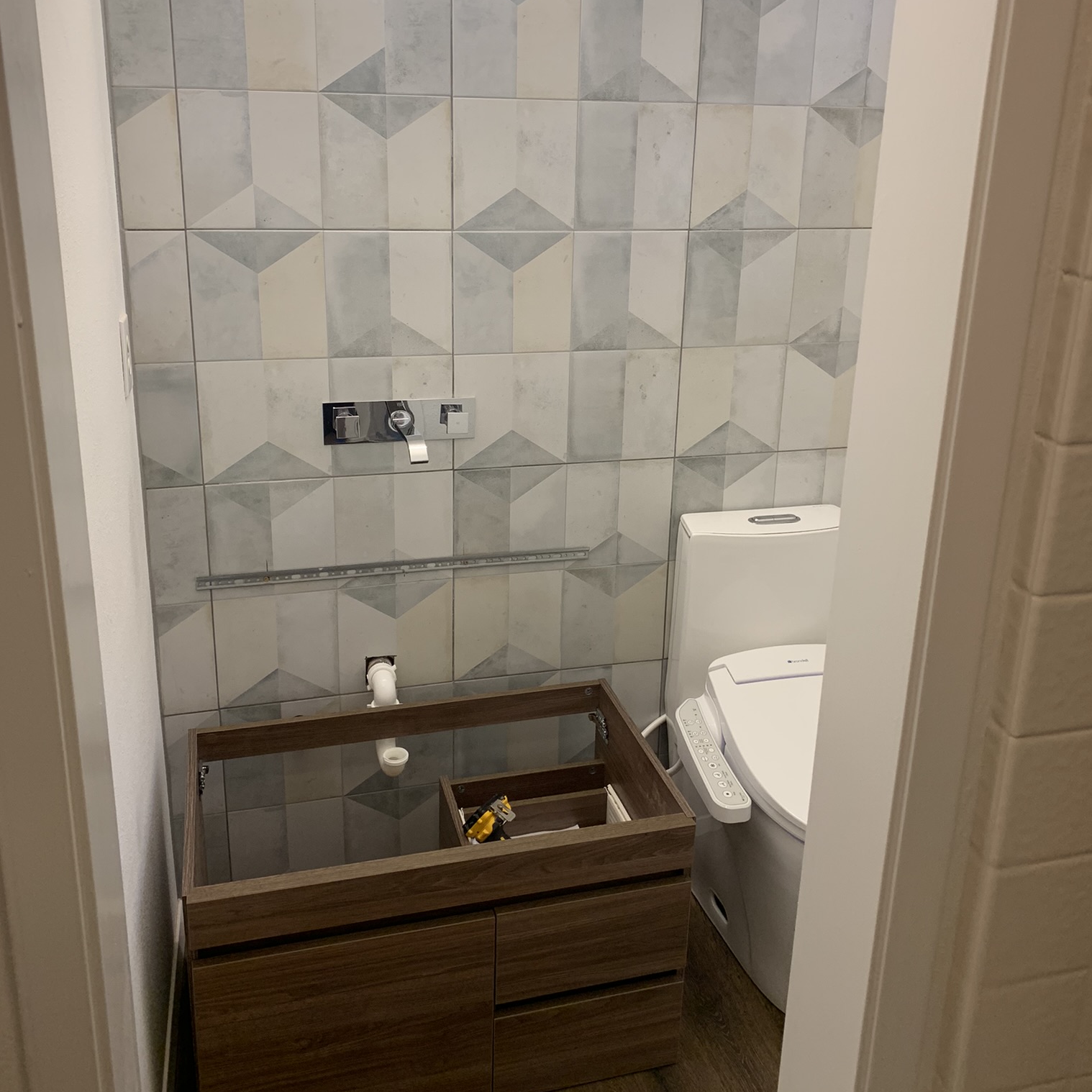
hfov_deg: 52.5
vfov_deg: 52.3
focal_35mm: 31
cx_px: 541
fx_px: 1106
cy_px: 463
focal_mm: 4.25
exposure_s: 1/60
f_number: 1.8
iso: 64
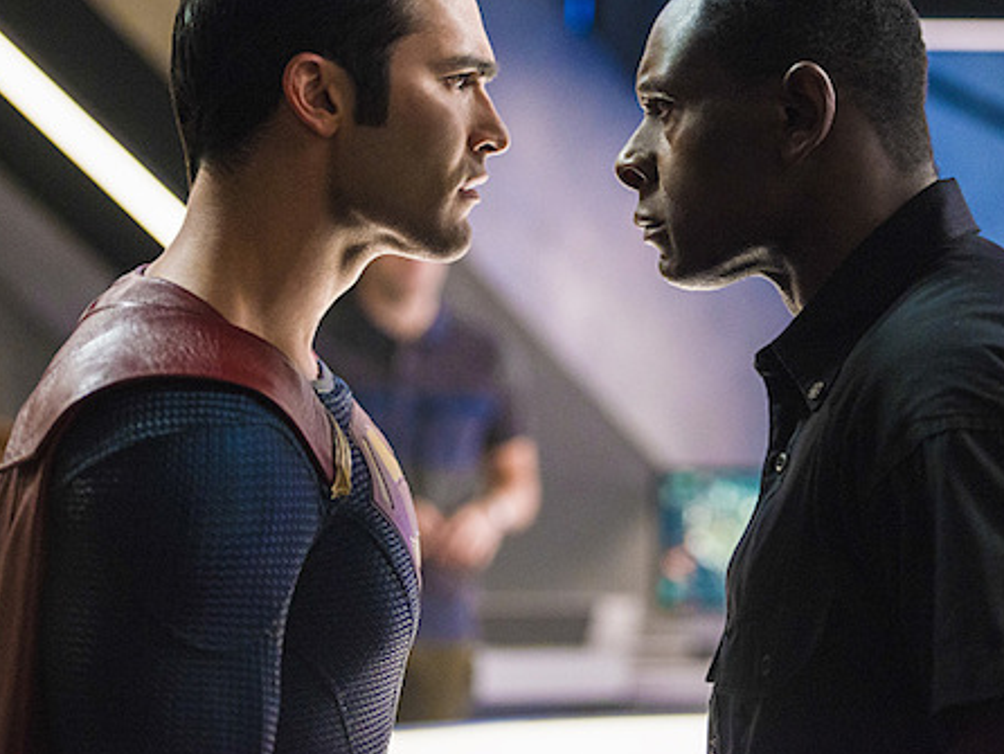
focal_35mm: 127
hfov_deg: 15.5
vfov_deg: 11.7
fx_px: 3685
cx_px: 615
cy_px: 299
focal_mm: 95
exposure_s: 1/125
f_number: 2.8
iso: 3200
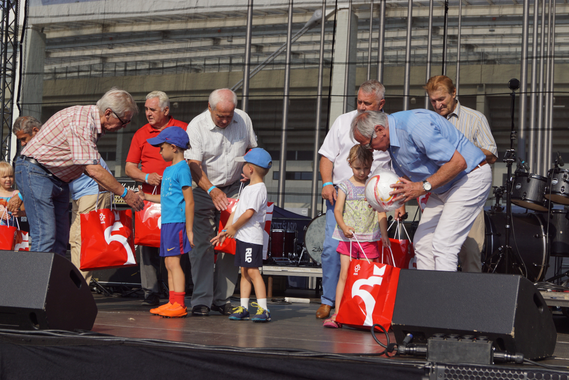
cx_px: 284
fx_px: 948
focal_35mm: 60
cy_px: 190
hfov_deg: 33.4
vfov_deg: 22.6
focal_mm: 40
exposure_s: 1/400
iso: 100
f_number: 8
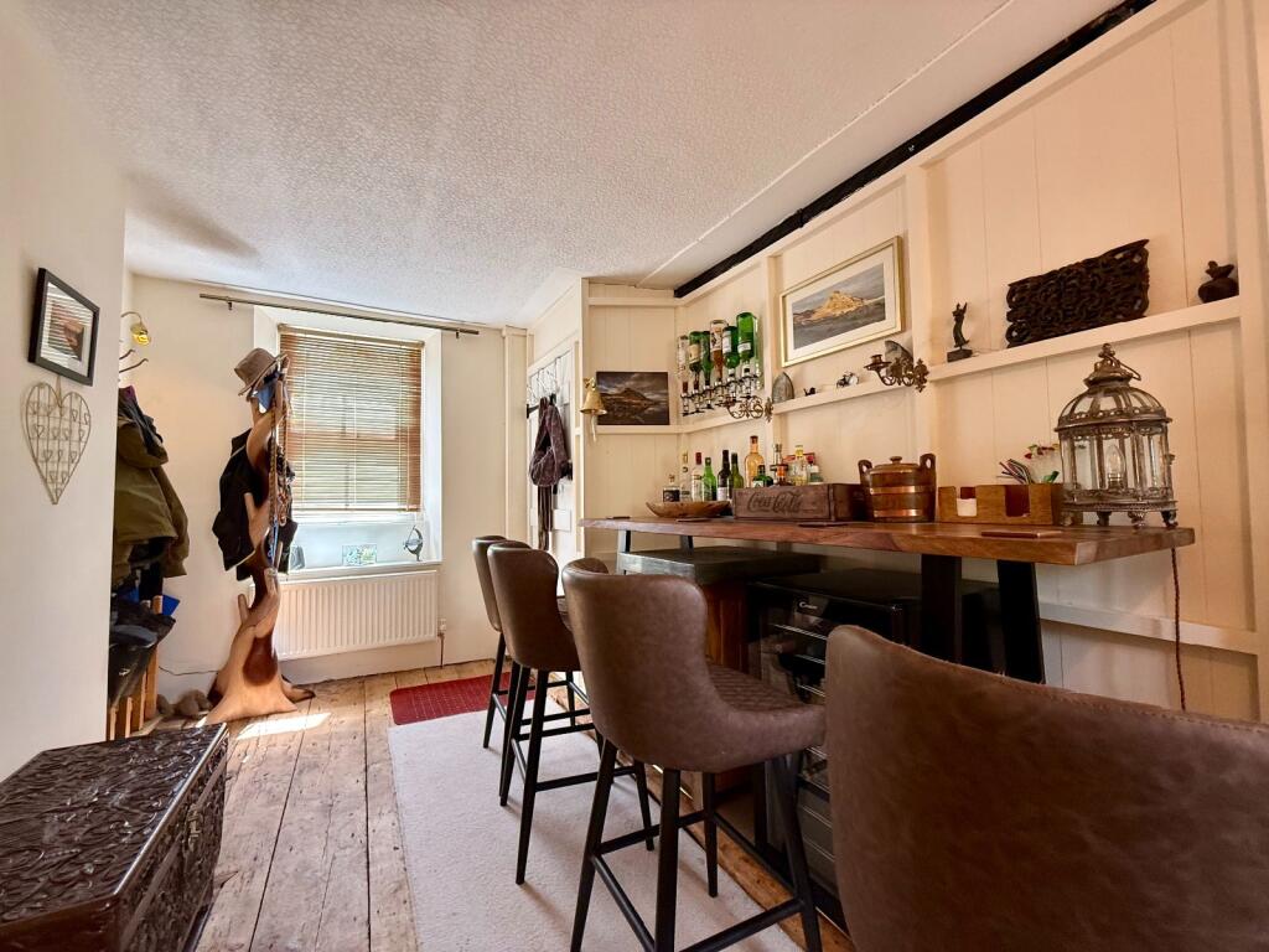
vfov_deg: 85.7
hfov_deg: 102.1
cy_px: 476
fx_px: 513
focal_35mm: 14
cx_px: 634
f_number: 2.2
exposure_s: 1/99
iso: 200
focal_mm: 2.22
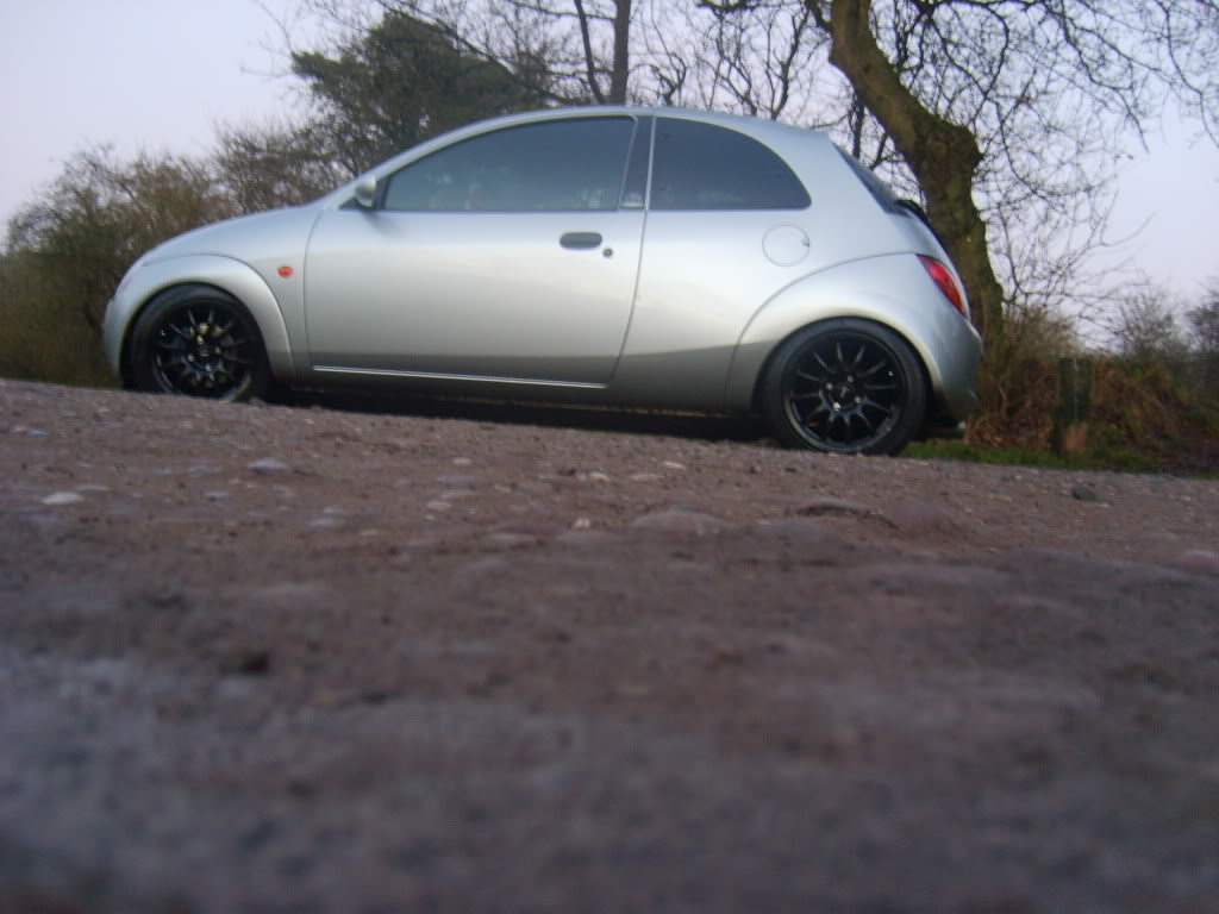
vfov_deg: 40.7
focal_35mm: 35
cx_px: 610
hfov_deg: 52.6
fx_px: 1233
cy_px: 457
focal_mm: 5.8
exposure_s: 1/4
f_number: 2.8
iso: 139
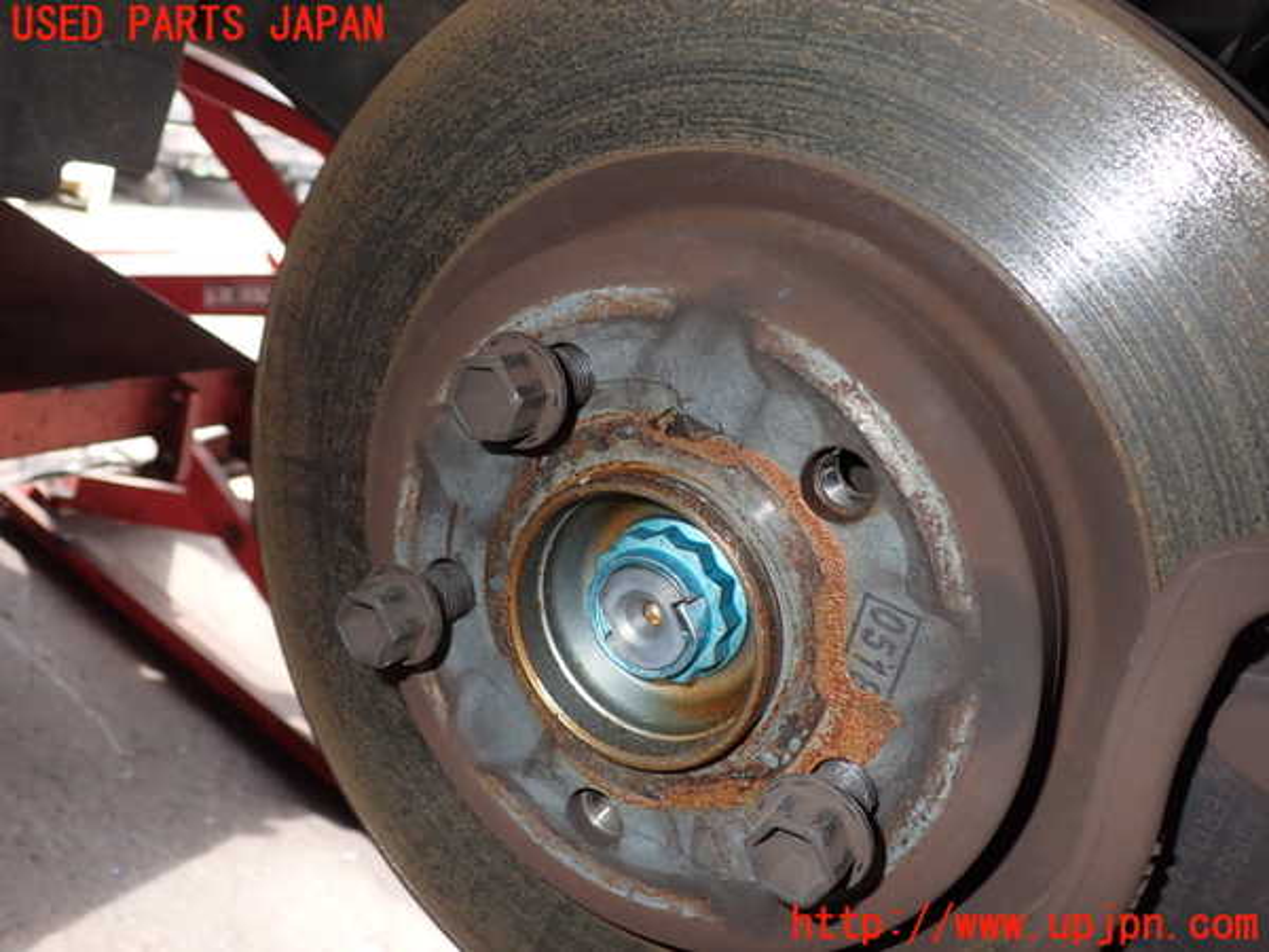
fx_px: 1100
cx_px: 634
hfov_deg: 60.0
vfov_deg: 46.8
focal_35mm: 30
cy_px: 476
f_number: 6.3
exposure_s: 1/30
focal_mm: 5.4
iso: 200
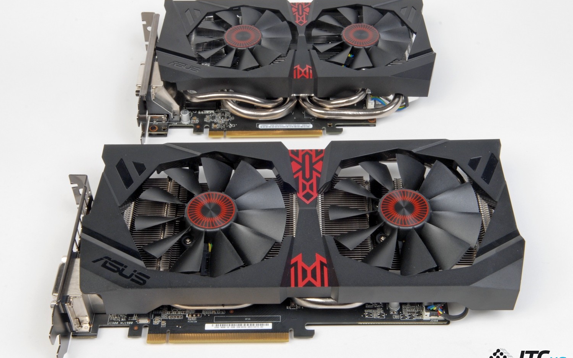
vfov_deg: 27.1
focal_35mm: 48
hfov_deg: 42.2
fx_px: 742
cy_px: 183
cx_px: 286
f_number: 20
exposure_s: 1/80
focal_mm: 31
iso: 200
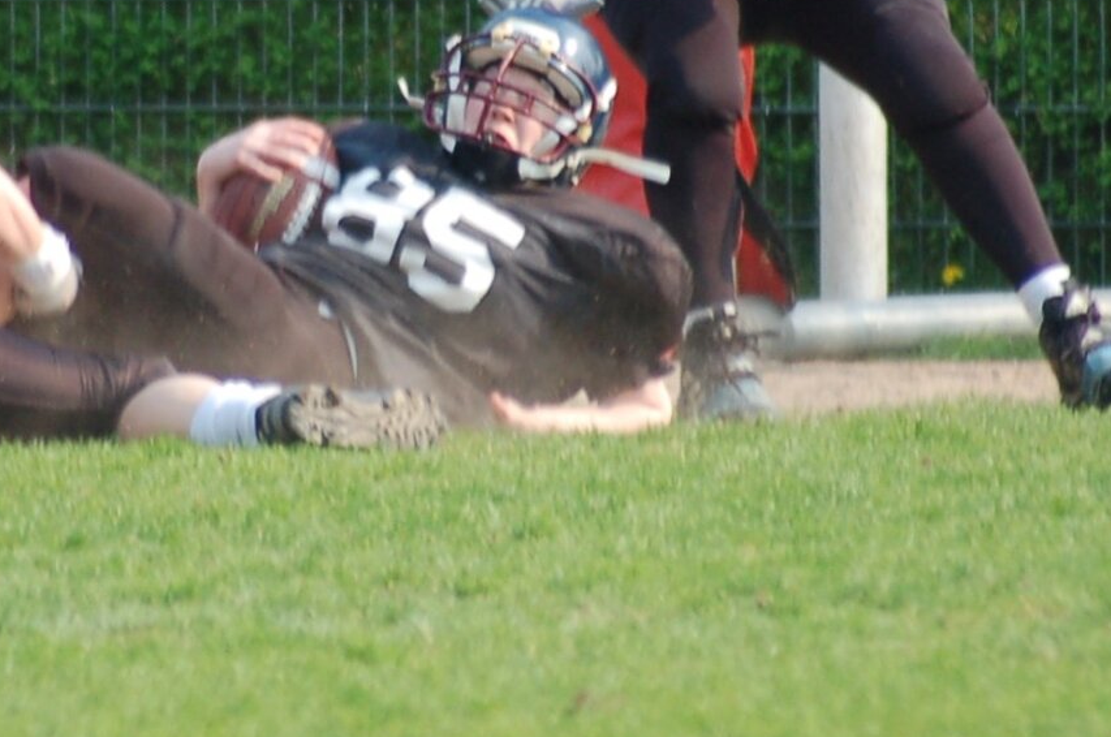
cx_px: 384
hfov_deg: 1.8
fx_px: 35745
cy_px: 159
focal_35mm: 1160
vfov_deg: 1.2
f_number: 5.6
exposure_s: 1/500
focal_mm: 300
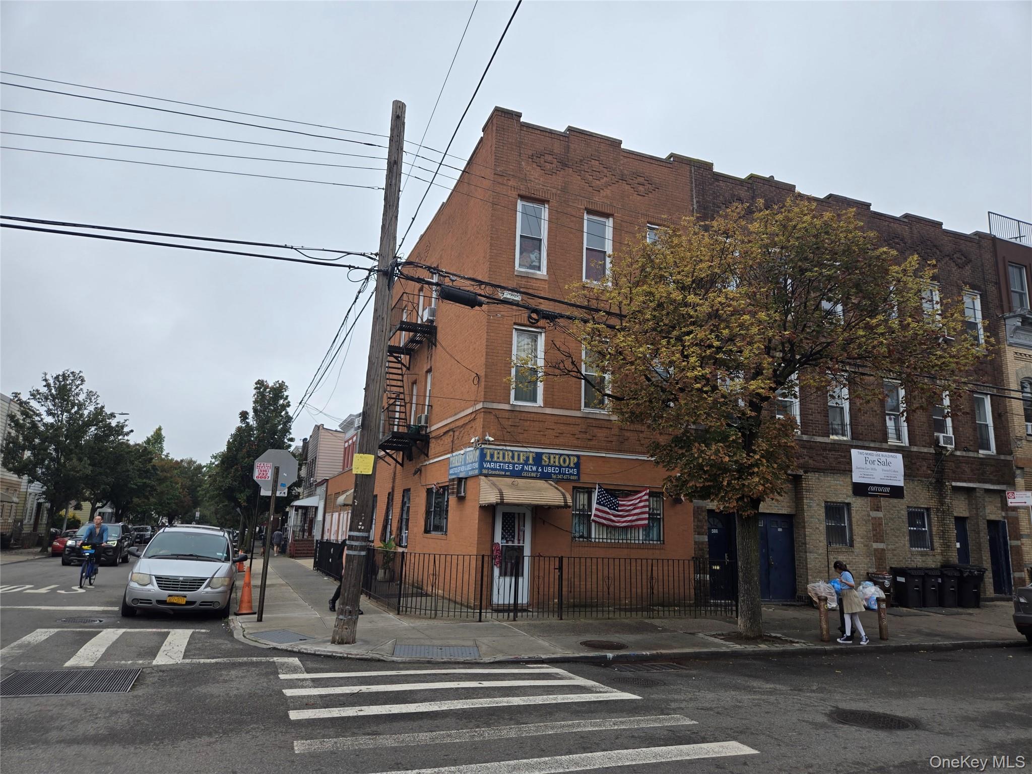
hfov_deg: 73.9
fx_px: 686
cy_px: 387
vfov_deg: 58.9
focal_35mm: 23
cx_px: 516
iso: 25
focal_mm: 5.4
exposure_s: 1/1070
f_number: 1.8
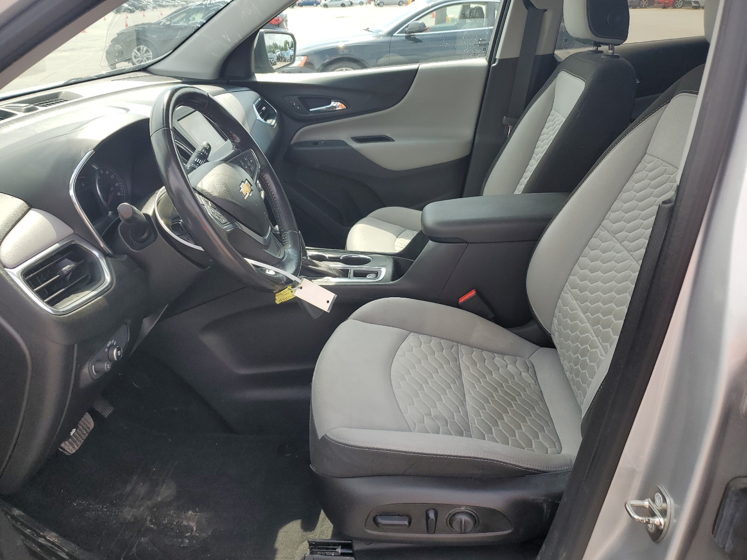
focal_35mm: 26
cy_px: 280
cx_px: 374
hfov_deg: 67.3
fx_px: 561
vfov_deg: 53.1
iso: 50
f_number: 1.5
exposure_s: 1/714
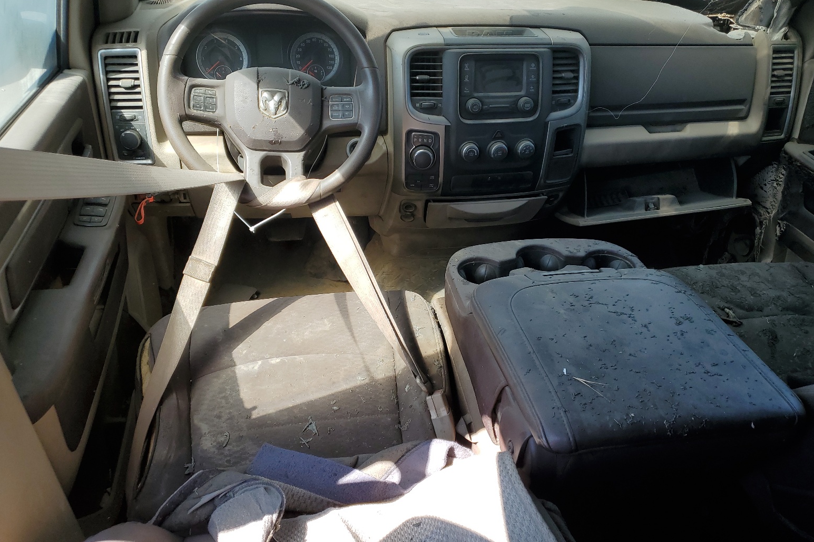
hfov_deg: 65.5
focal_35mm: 28
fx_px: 633
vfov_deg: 46.4
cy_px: 249
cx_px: 419
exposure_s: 1/370
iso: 50
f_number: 1.5
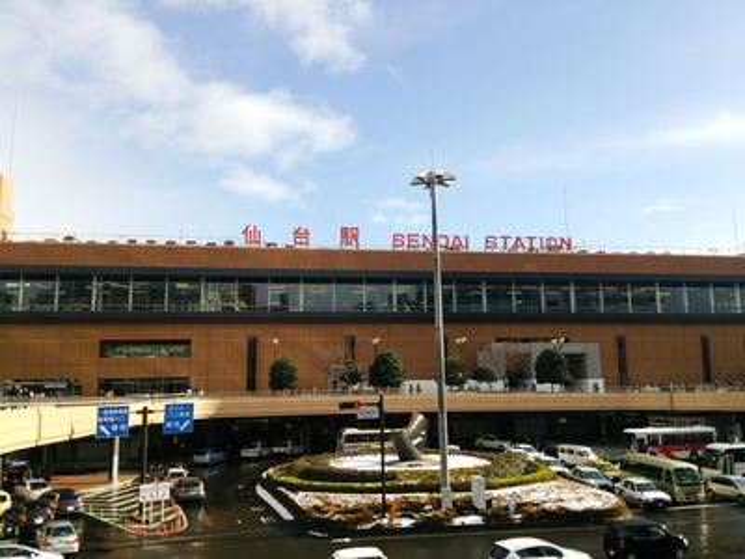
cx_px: 372
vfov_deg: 46.8
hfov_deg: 60.0
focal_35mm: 30
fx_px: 646
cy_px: 280
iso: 40
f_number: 1.94
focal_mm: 4.06
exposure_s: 1/1218
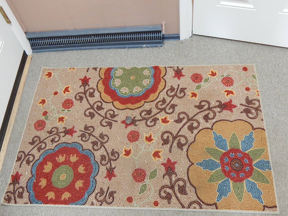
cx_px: 144
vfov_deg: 37.7
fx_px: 316
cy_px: 108
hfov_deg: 49.0
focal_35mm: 38
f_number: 3.4
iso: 400
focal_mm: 6.8
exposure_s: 1/8
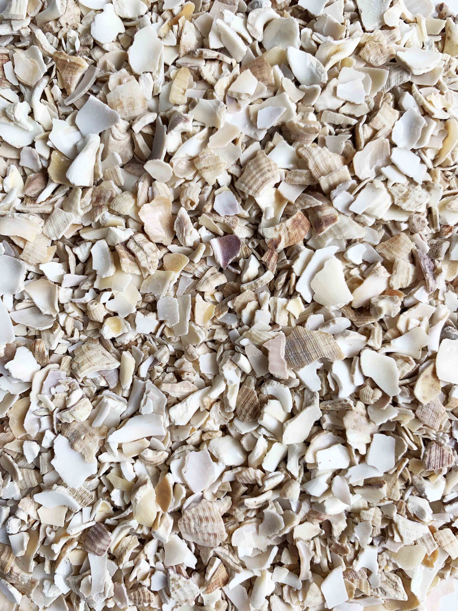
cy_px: 306
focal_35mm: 26
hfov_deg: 53.1
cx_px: 229
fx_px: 459
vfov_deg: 67.3
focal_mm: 4.25
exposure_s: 1/683
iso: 25
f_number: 1.8
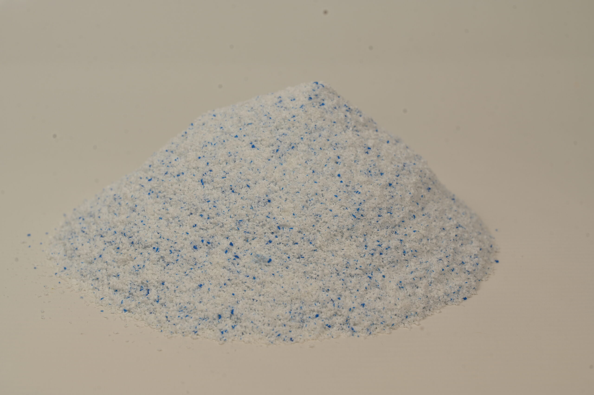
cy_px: 198
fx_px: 1154
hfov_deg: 28.9
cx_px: 297
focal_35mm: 70
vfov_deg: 19.4
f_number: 10
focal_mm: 70
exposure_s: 1/100
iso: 100
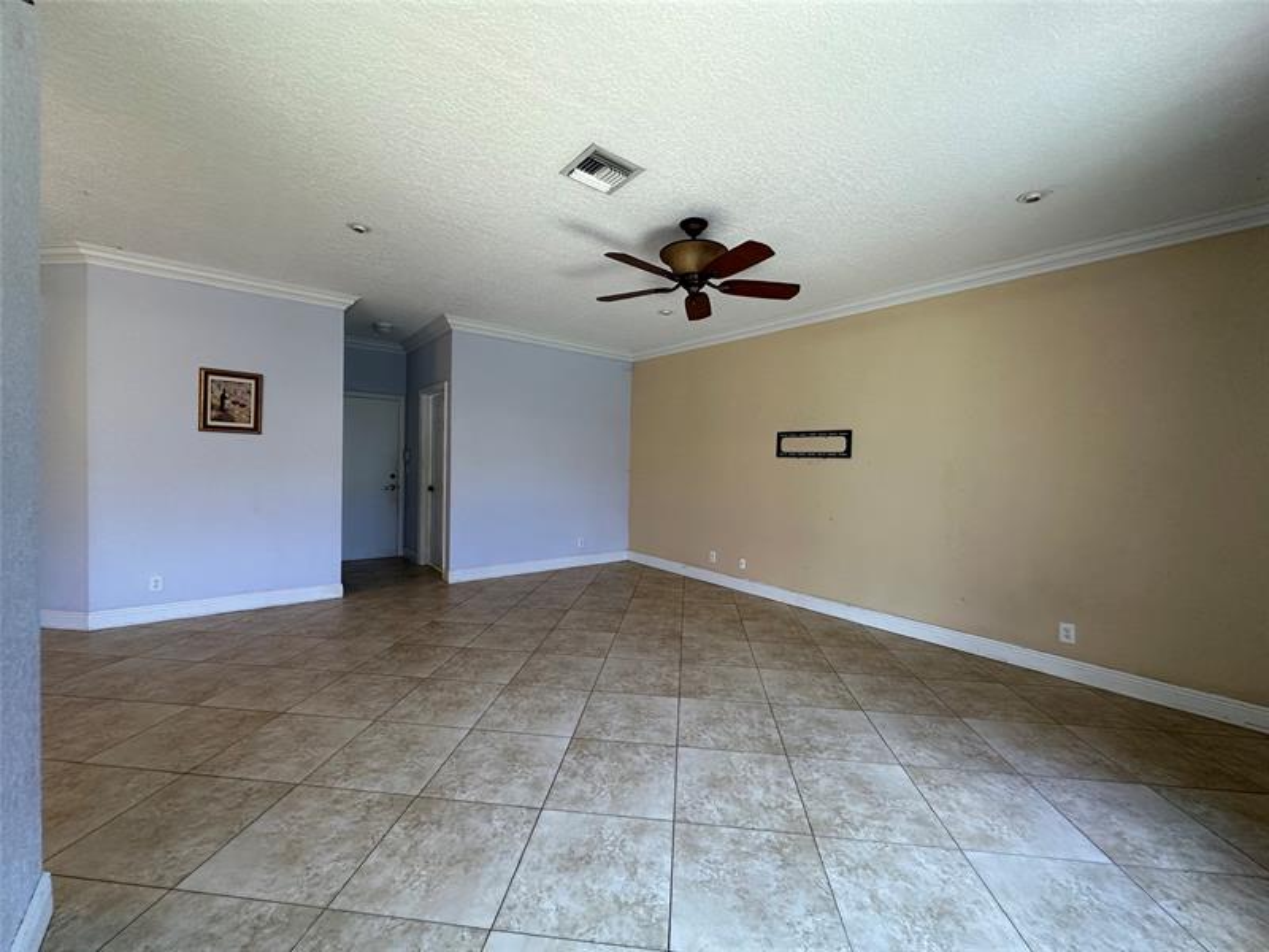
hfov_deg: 102.1
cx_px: 634
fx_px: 513
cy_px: 476
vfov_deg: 85.7
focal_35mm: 14
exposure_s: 1/99
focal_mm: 2.22
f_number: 2.2
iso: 200
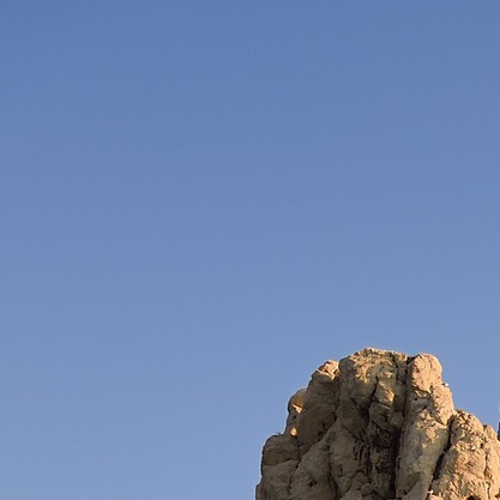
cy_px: 1299
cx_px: 958
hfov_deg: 8.5
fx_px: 3203
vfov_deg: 8.1
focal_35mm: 196
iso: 200
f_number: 6.3
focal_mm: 40
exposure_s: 1/250
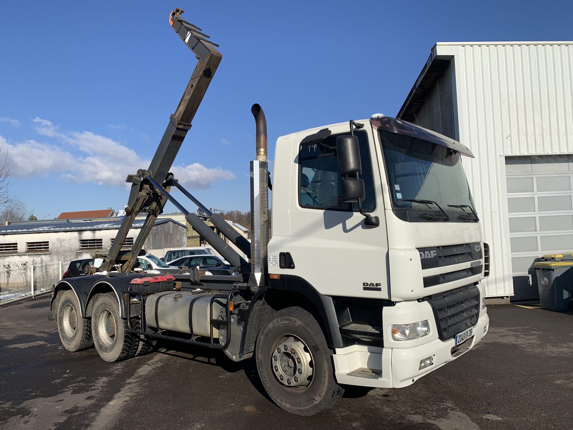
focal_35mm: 26
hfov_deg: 67.3
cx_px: 286
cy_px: 215
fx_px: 430
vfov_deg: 53.1
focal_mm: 4.25
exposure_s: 1/4274
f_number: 1.8
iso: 25
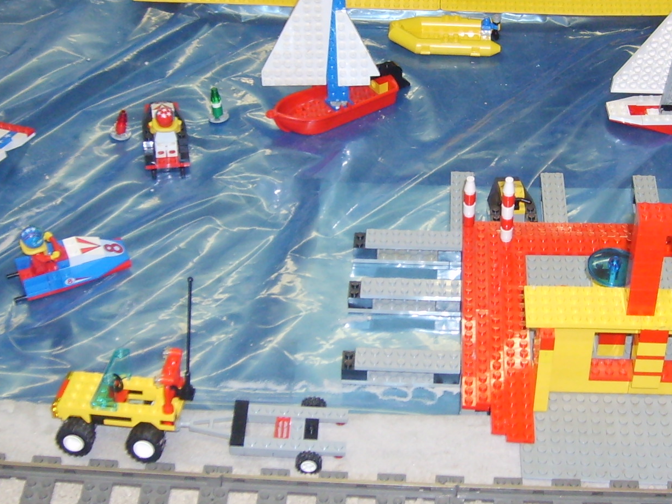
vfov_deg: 20.1
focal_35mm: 73
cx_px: 427
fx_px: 1418
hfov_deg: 26.6
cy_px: 192
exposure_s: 1/45
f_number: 2.8
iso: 100
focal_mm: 5.8
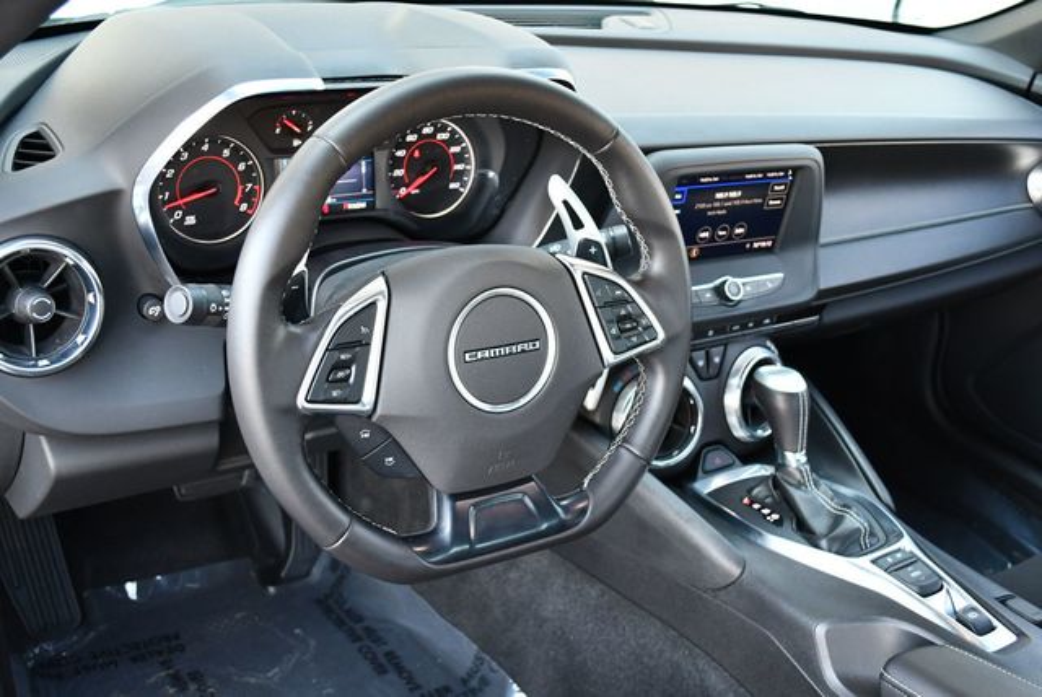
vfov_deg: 33.5
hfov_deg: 48.4
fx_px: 1159
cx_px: 521
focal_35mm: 40
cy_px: 348
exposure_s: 1/125
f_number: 3.8
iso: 1000
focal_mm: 20
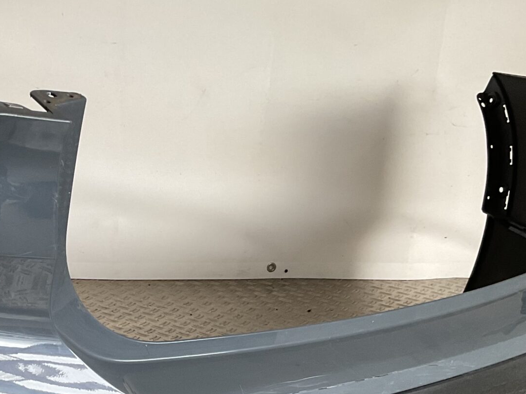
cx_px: 73
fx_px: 1048
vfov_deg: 21.1
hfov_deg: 27.4
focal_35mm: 69
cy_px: 309
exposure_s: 1/120
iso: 64
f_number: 1.8
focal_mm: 3
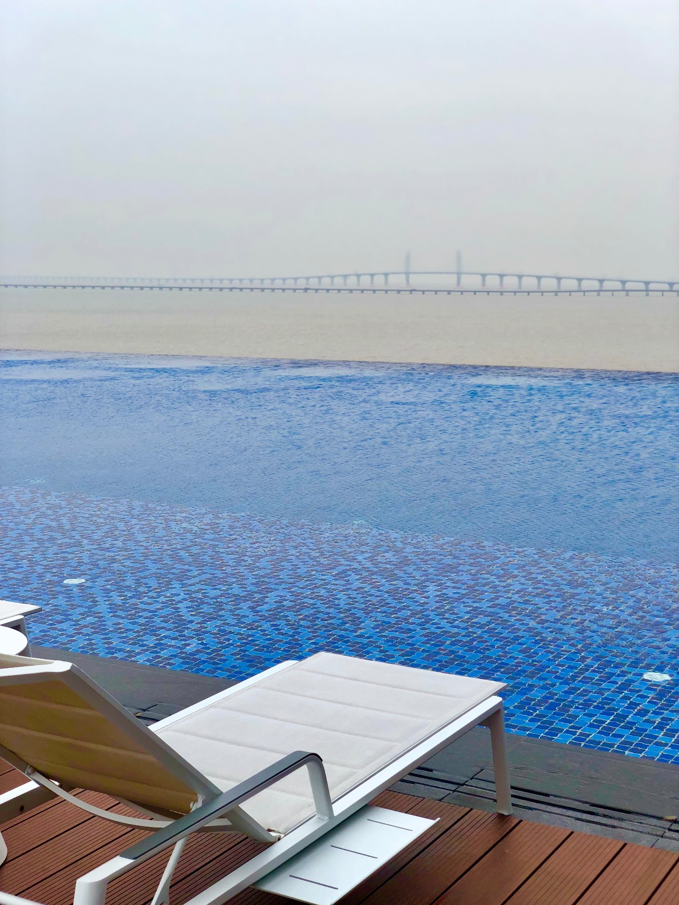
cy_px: 452
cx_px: 340
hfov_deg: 28.0
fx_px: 1360
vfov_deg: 36.8
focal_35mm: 52
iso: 16
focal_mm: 6
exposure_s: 1/217
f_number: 2.4
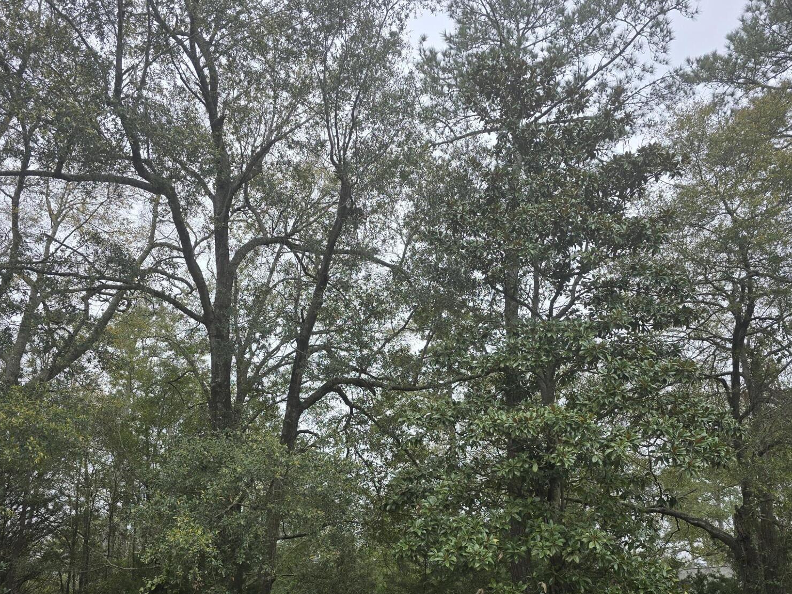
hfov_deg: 58.4
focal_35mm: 31
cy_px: 431
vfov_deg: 44.2
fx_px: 709
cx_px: 392
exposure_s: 1/197
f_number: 1.7
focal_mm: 6.3
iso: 12
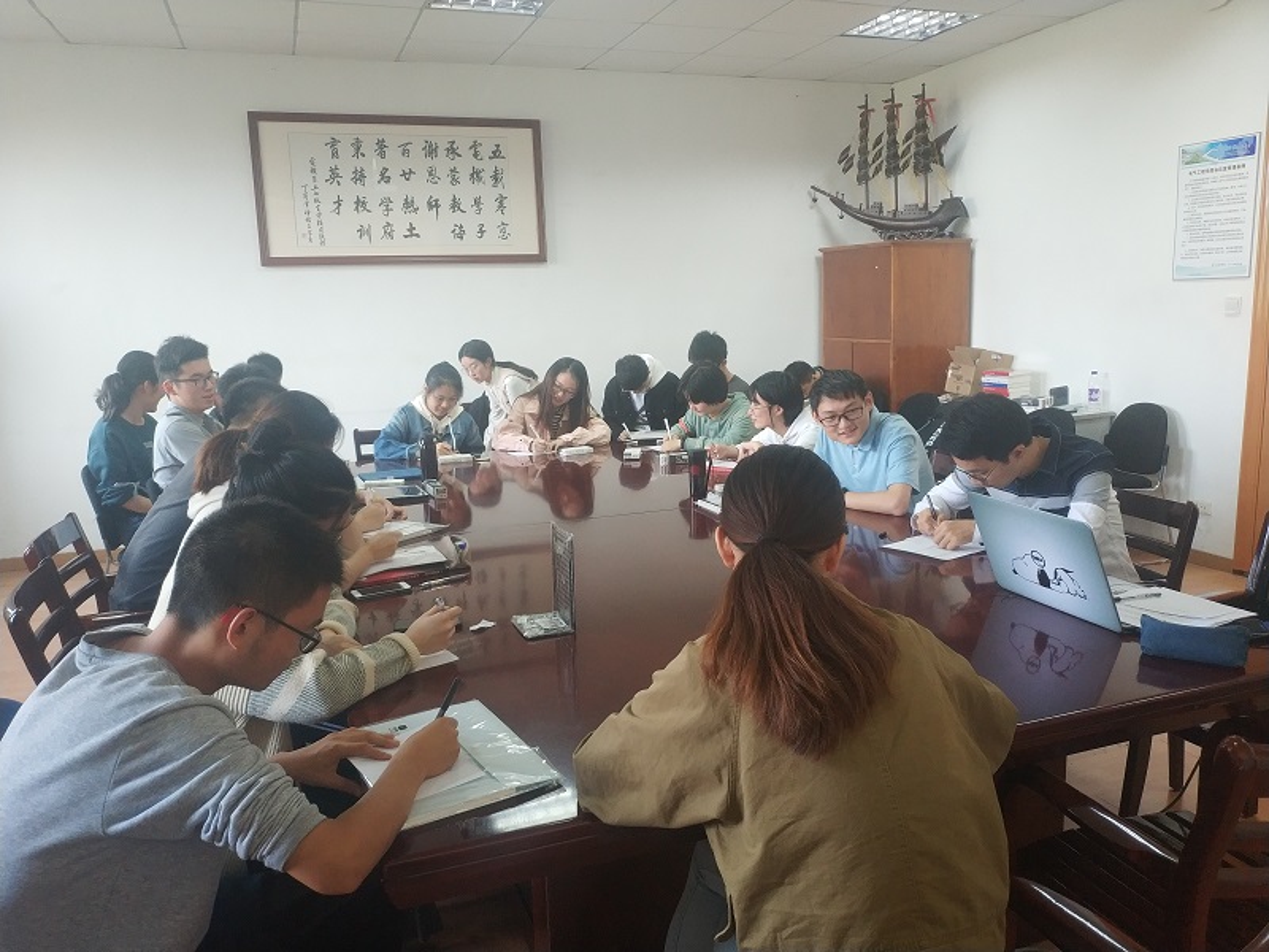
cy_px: 476
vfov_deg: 44.2
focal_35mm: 32
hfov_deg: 56.8
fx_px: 1173
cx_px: 634
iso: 285
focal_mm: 4.5
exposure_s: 1/25
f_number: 2
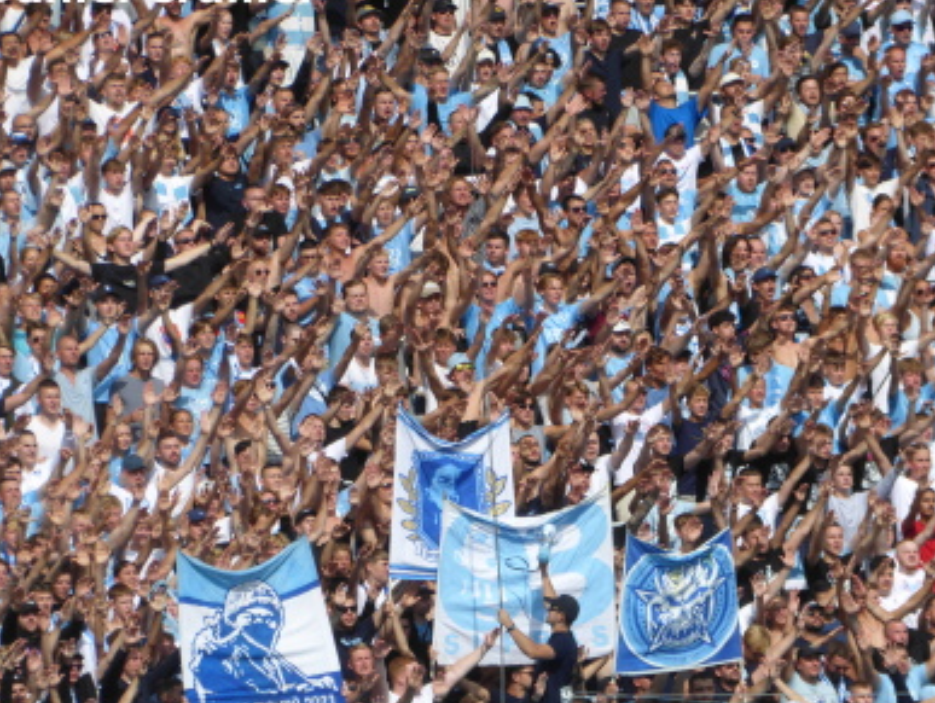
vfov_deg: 2.8
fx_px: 14626
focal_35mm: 541
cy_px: 367
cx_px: 459
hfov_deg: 3.7
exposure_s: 1/400
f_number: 6
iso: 80
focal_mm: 83.4
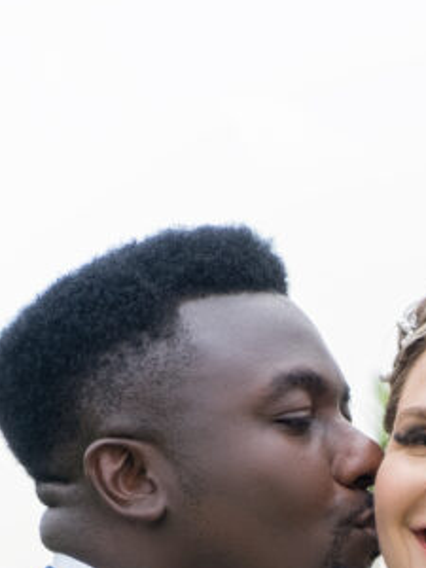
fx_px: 4463
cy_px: 824
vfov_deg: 7.2
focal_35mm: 272
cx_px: 359
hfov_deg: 5.5
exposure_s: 1/2000
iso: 800
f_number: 4
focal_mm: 55
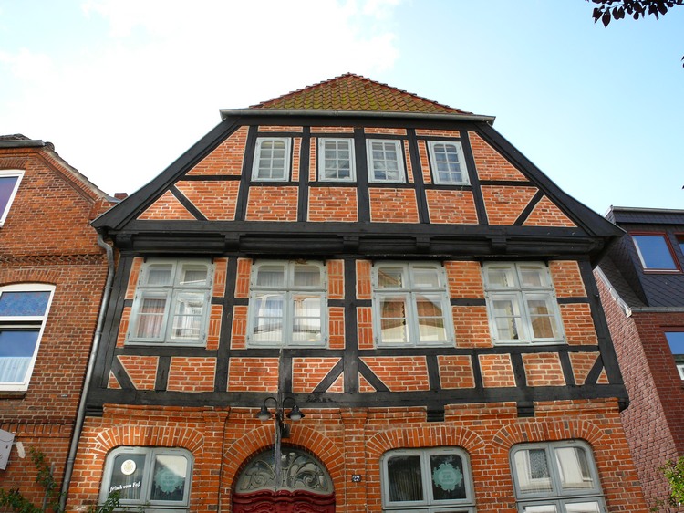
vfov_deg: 40.7
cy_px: 256
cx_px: 342
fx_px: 691
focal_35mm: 35
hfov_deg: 52.6
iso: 100
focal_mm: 7.4
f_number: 5.6
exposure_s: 1/200
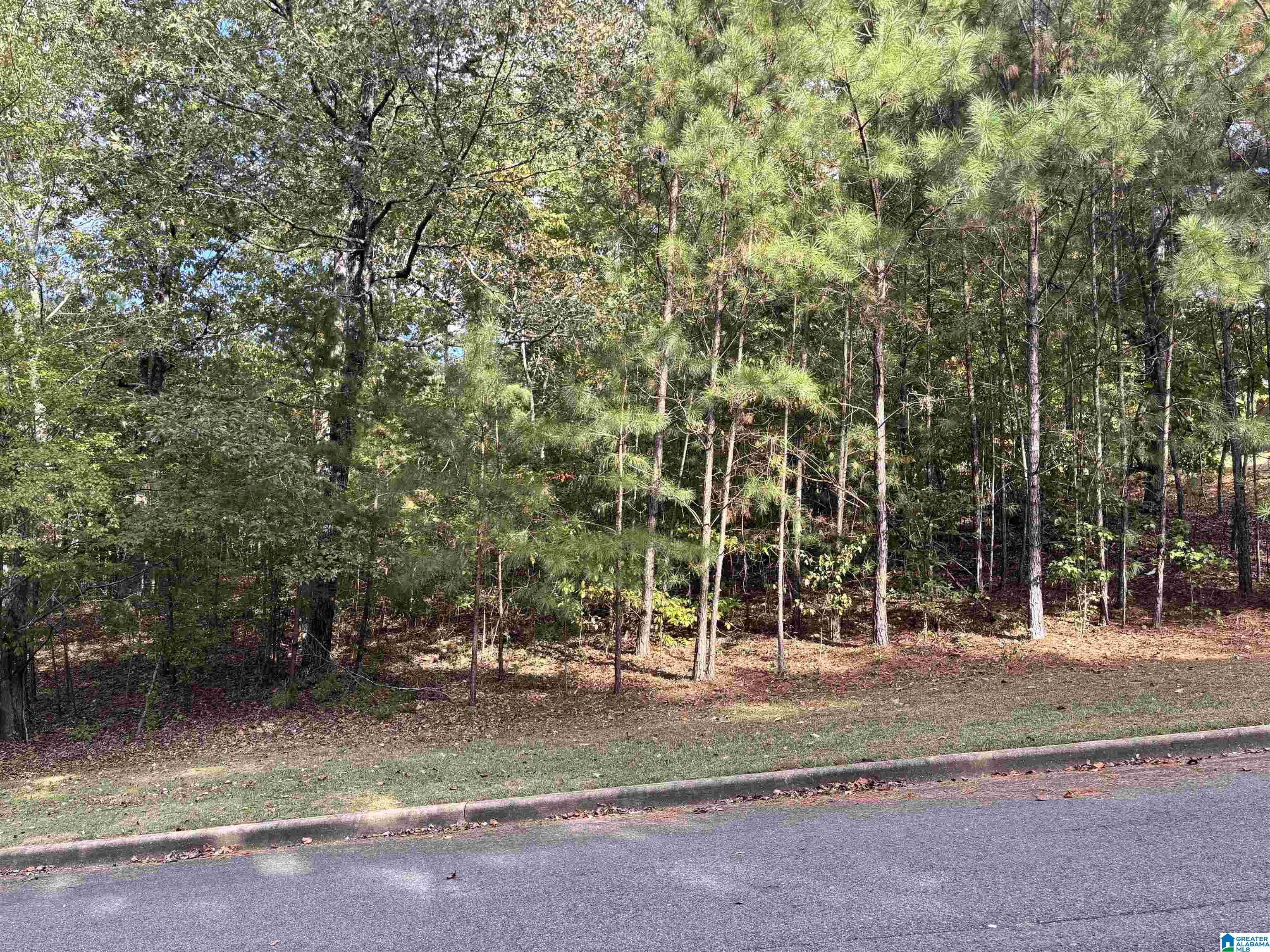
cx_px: 635
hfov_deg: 67.3
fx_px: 954
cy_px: 476
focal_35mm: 26
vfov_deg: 53.1
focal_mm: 5.96
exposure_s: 1/271
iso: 50
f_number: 1.6
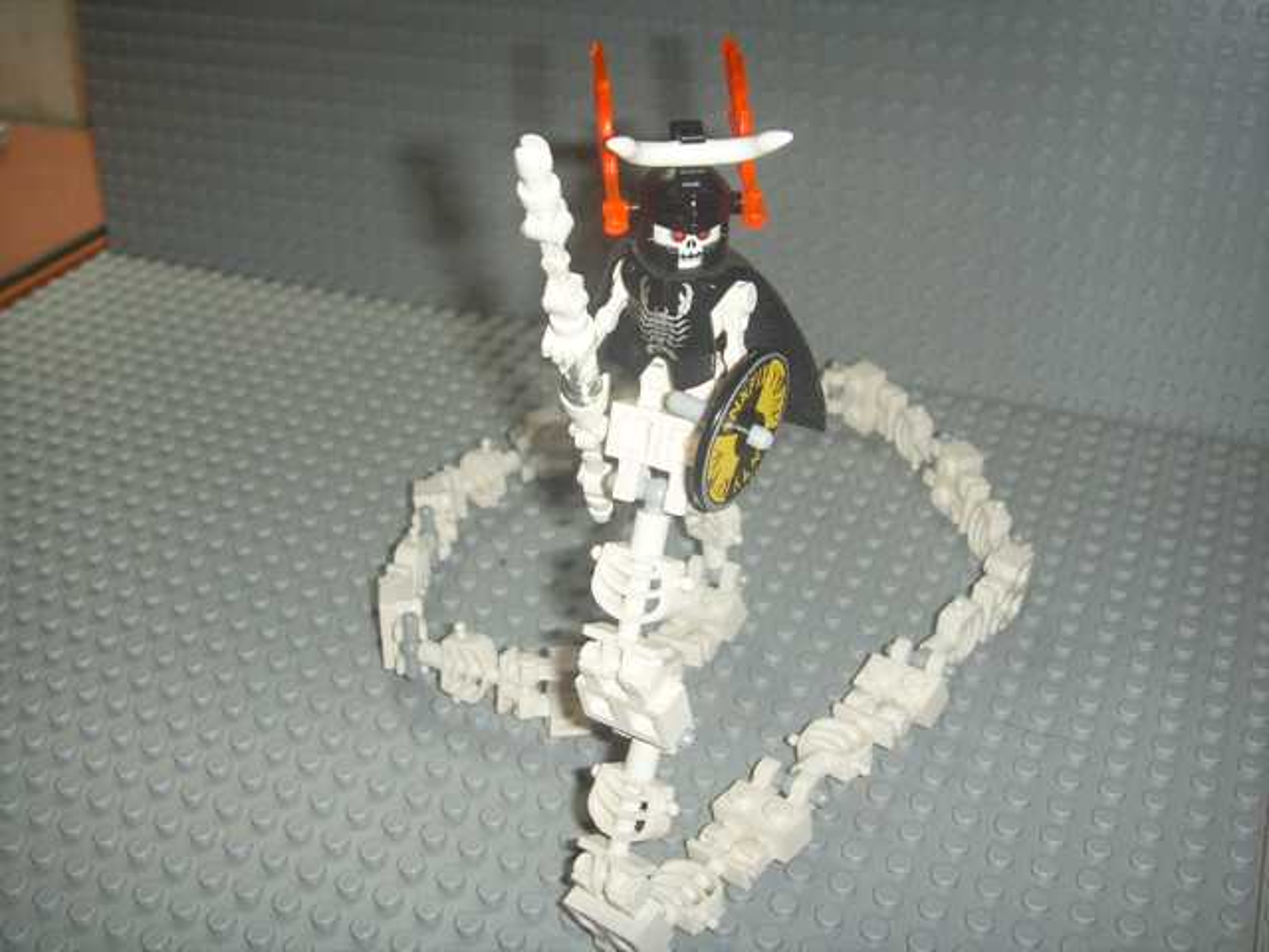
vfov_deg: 36.8
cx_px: 634
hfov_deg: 47.9
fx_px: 1430
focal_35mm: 39
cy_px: 476
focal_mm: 6.6
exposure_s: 1/45
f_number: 3.5
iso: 100
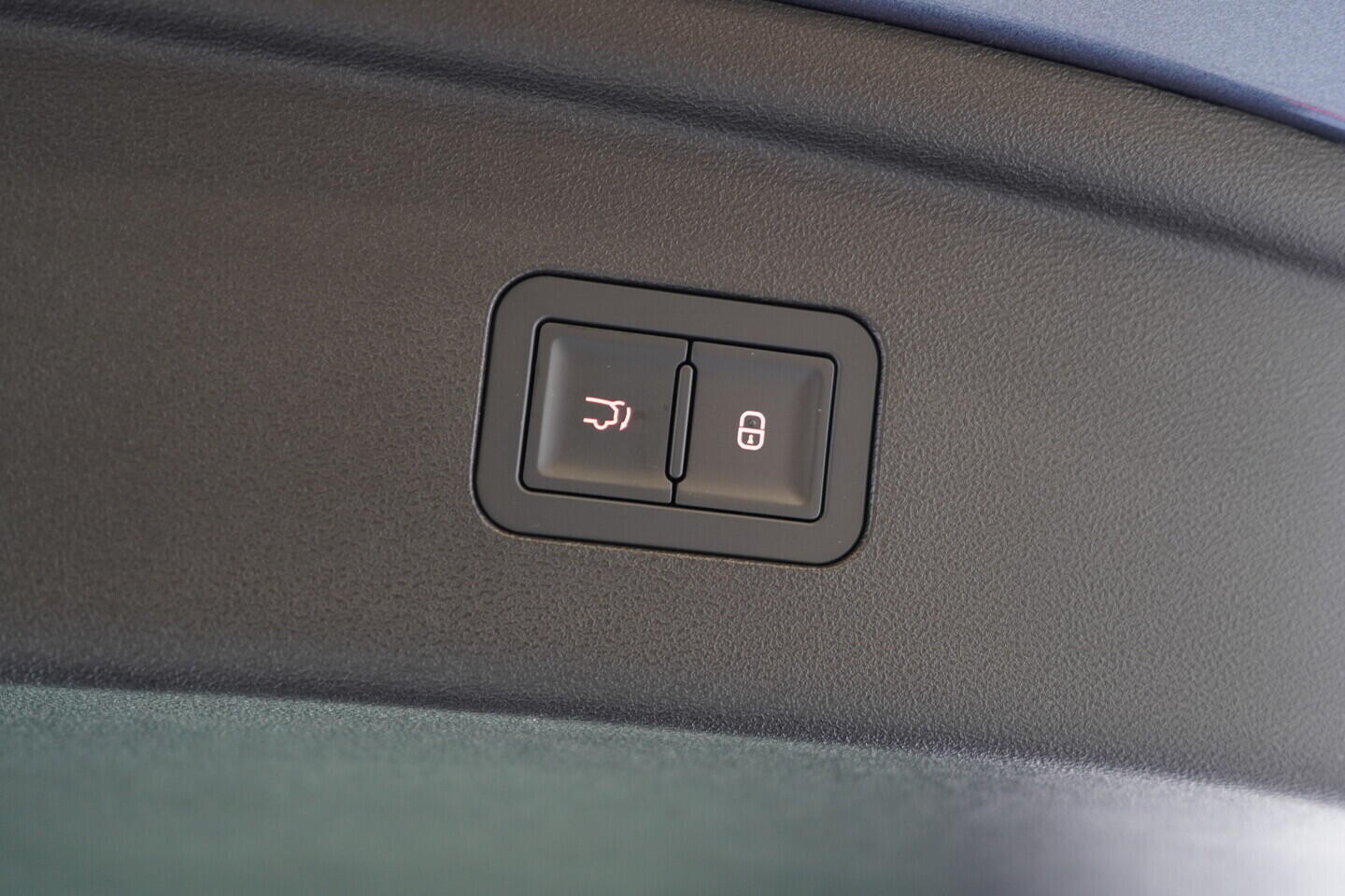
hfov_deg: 53.1
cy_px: 448
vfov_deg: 36.9
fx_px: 1345
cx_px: 672
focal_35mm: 36
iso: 500
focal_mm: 24
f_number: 2.8
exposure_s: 1/40
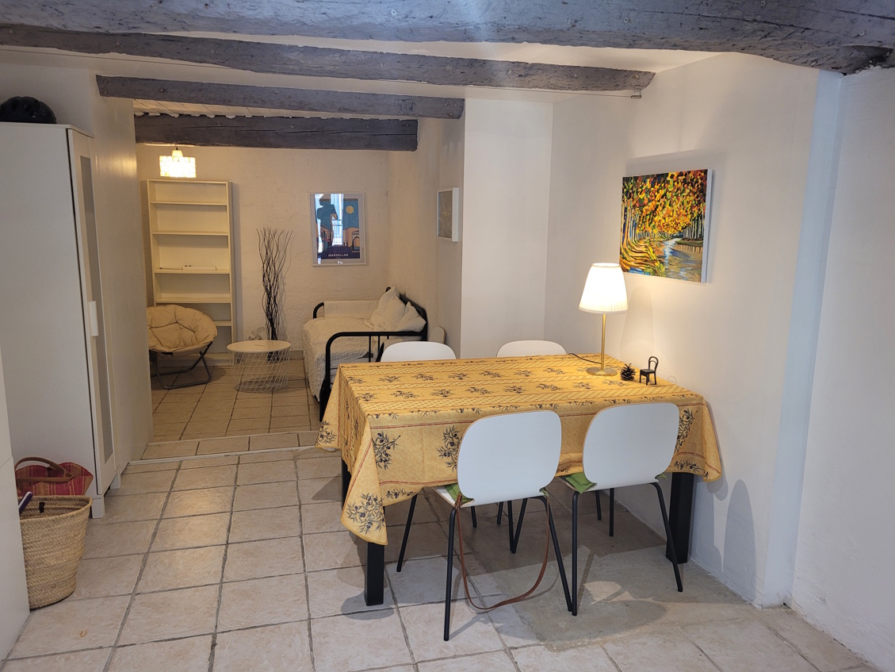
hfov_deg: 67.3
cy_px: 336
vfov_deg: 53.1
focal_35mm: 26
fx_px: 672
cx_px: 448
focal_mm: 5.4
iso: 250
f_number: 1.8
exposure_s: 1/50
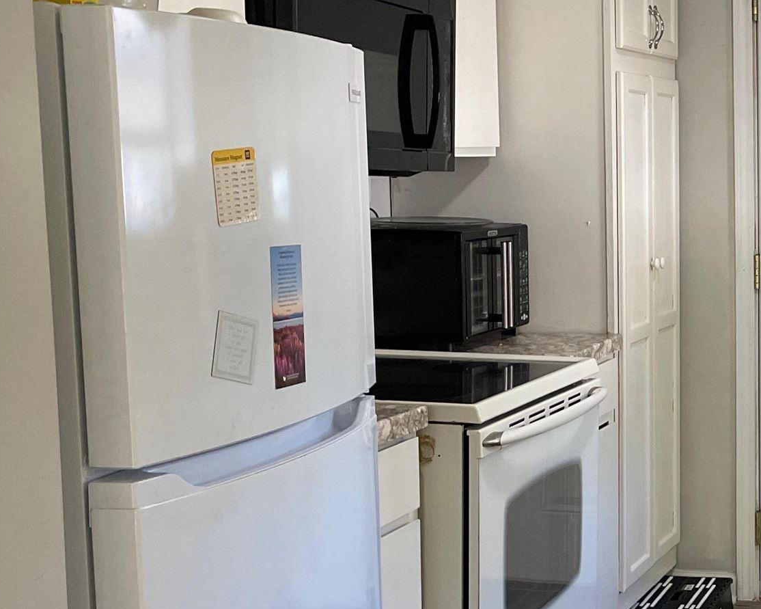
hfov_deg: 25.1
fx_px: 1576
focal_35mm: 70
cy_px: 371
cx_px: 853
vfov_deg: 21.8
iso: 160
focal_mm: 4.2
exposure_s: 1/60
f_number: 1.6
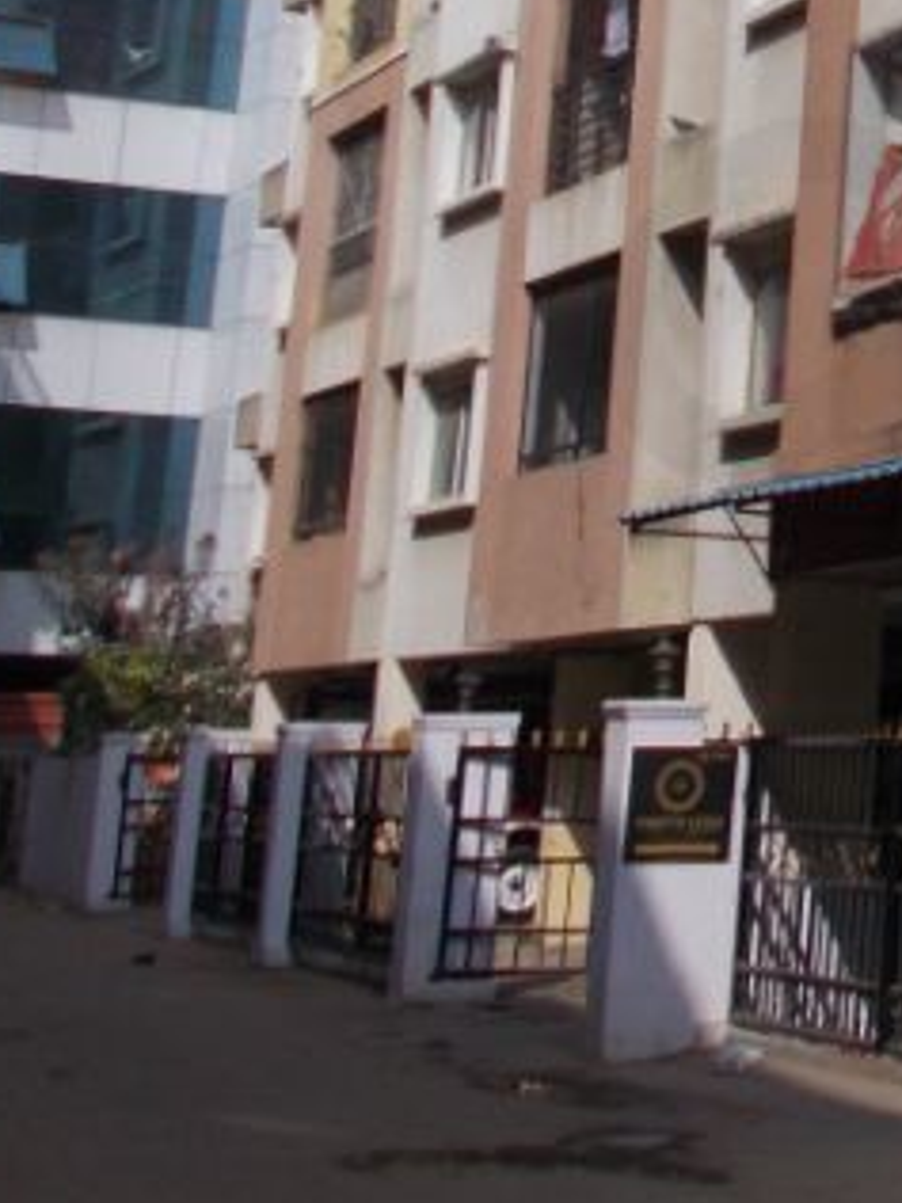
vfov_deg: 21.0
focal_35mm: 89
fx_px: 3092
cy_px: -114
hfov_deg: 15.0
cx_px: 1488
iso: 80
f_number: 8
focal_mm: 4.6
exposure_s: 1/250
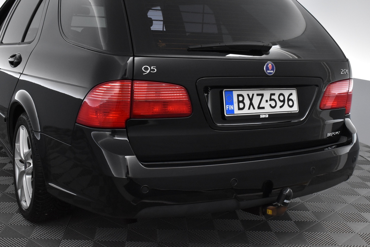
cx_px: 185
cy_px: 124
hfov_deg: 43.6
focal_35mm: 45
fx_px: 463
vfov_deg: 29.9
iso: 3200
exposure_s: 1/160
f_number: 6.3
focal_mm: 30
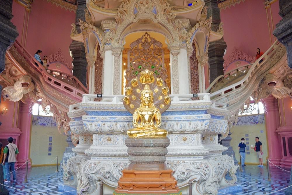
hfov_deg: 65.5
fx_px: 227
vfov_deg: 46.4
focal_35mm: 28
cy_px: 98
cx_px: 146
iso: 125
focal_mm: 28
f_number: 2.8
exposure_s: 1/30
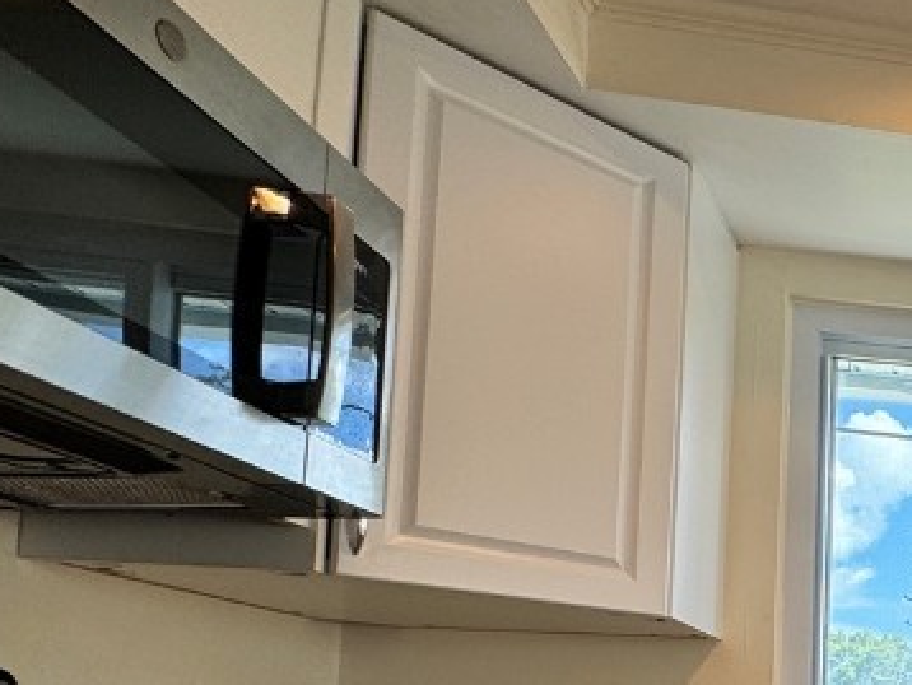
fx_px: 1055
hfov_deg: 31.2
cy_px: 705
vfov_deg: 32.7
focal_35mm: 40
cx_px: 1284
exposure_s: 1/120
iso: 50
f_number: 2.2
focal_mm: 2.22
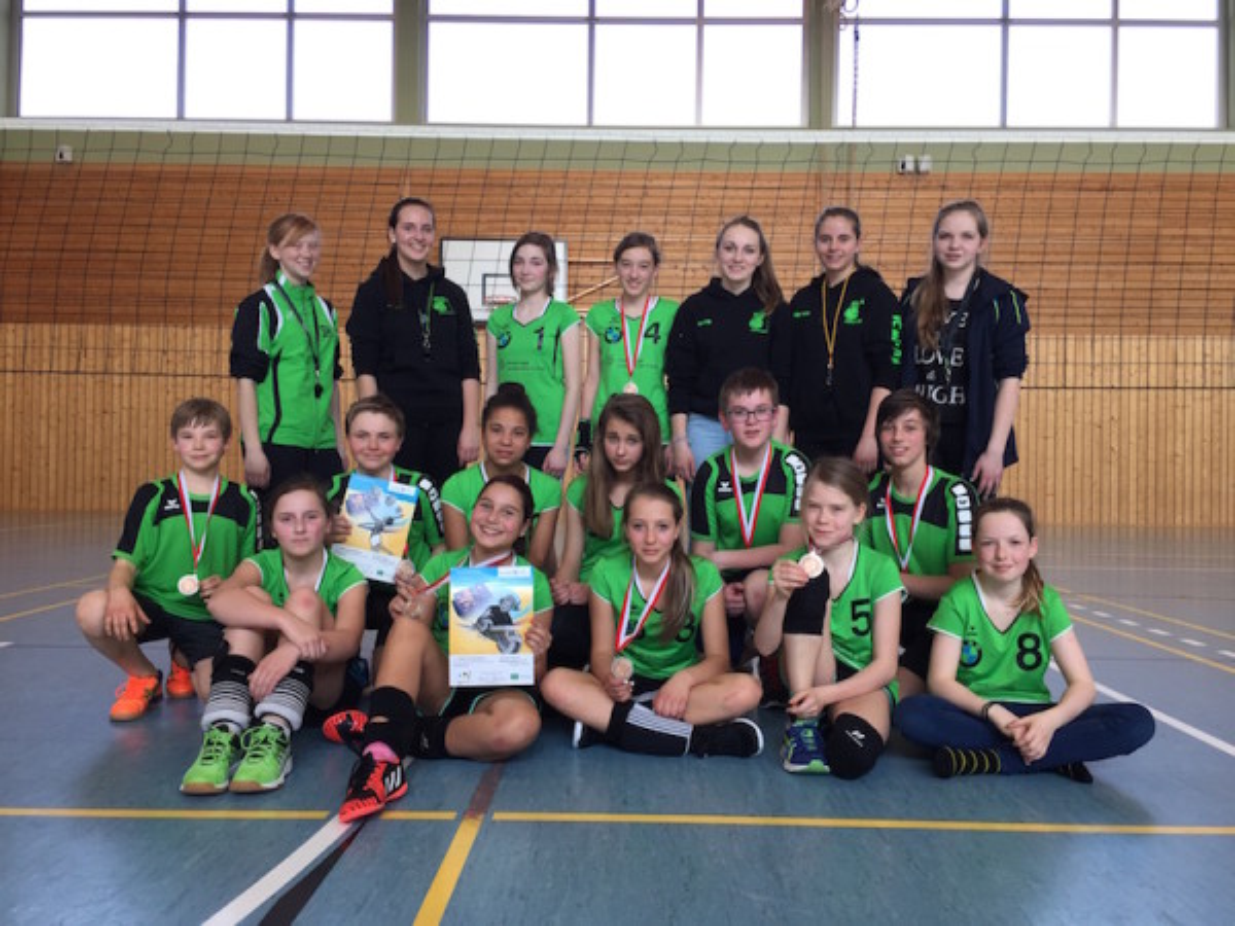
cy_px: 463
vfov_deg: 48.2
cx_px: 618
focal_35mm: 29
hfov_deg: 61.7
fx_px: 1035
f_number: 2.2
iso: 50
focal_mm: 4.15
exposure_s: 1/120
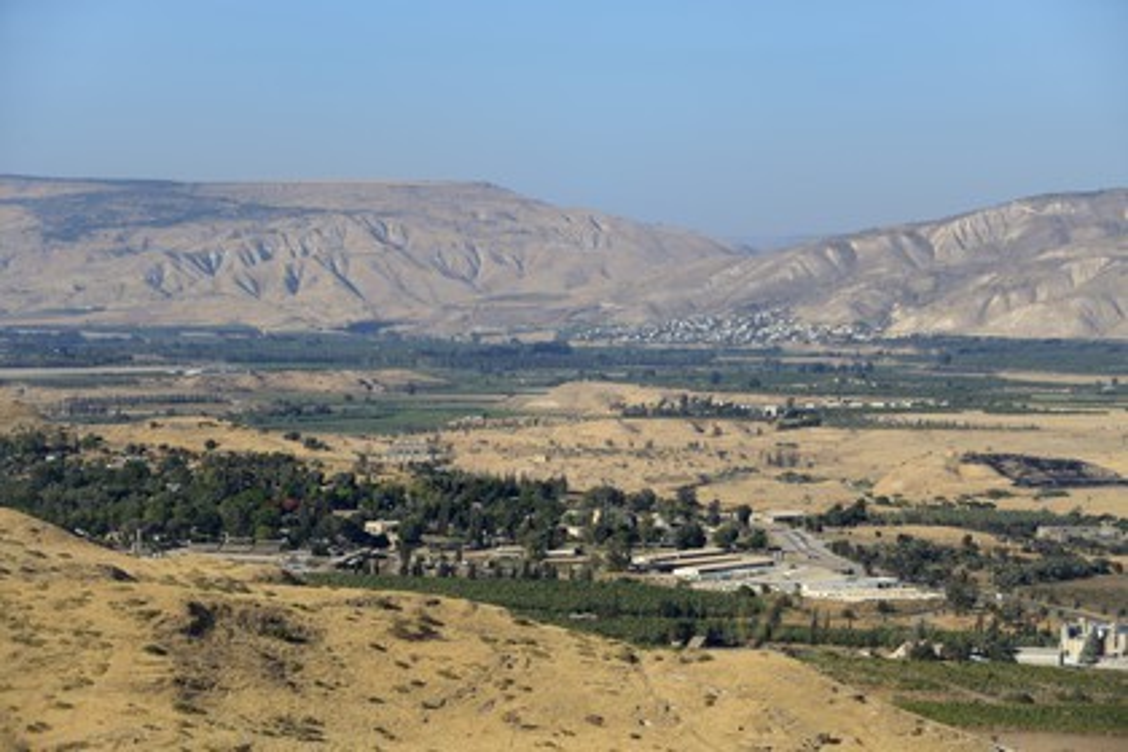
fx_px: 4230
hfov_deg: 15.2
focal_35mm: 135
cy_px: 376
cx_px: 564
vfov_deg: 10.2
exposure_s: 1/800
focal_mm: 135
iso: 200
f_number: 8
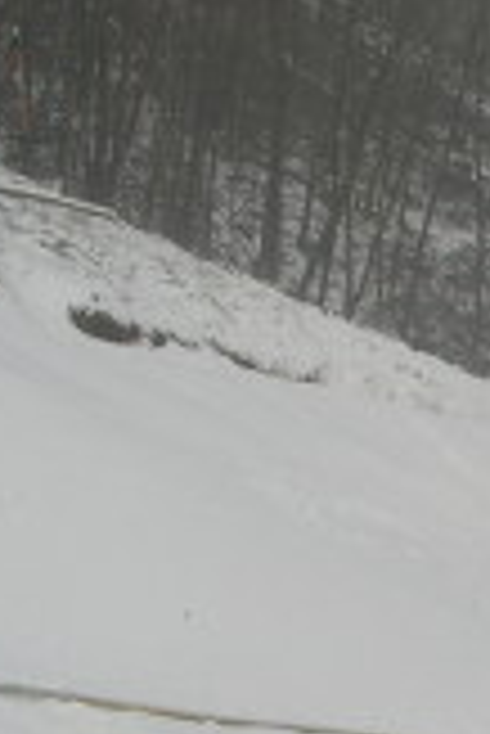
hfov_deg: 8.6
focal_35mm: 150
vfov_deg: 13.6
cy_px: 617
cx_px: 1011
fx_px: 3056
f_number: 6.2
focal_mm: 7.5
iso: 50
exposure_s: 1/200
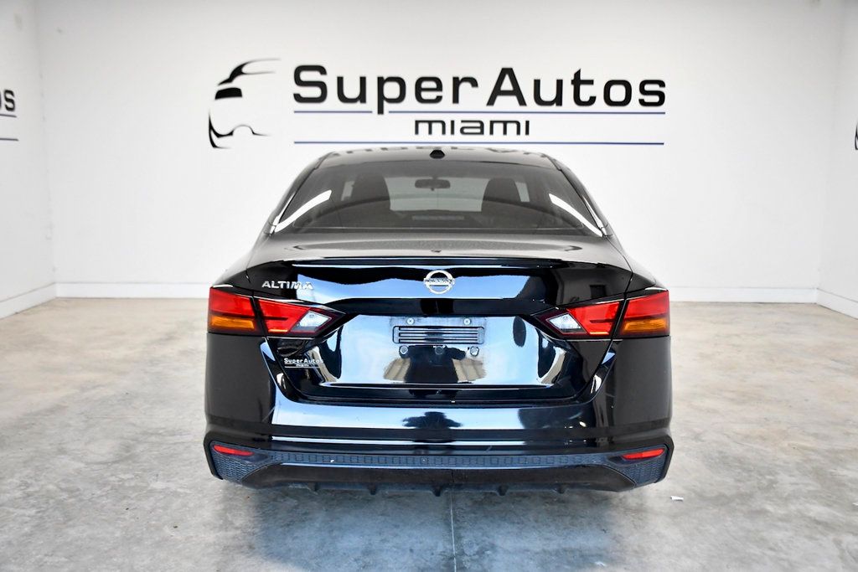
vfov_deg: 38.9
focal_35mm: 34
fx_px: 810
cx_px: 429
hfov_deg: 55.8
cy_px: 286
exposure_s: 1/640
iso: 2500
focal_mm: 23
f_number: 3.8
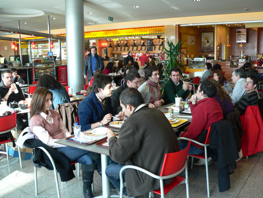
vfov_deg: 39.7
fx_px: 274
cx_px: 132
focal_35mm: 36
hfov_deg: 51.4
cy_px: 99
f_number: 2.8
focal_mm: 6
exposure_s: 1/50
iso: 200
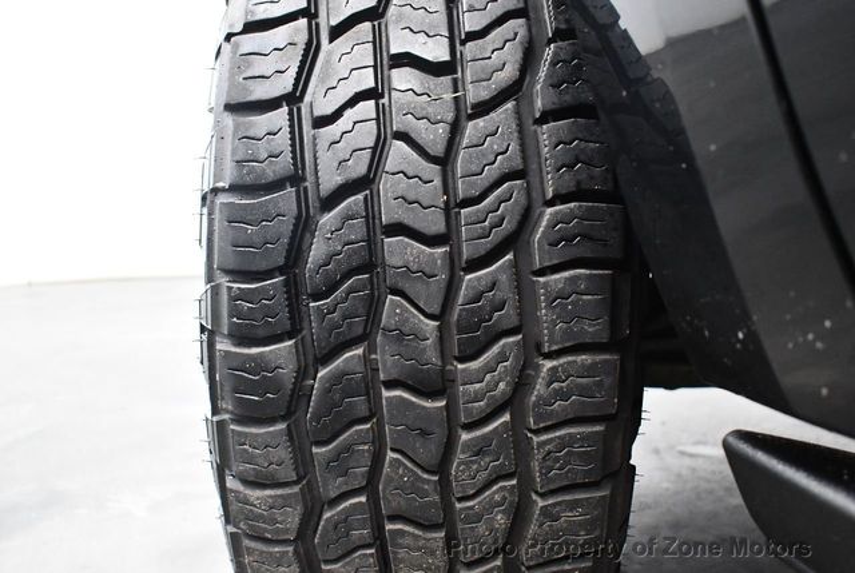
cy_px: 286
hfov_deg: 53.1
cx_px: 428
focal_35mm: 36
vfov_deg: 37.0
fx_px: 856
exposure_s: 1/60
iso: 3200
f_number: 3.5
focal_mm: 18
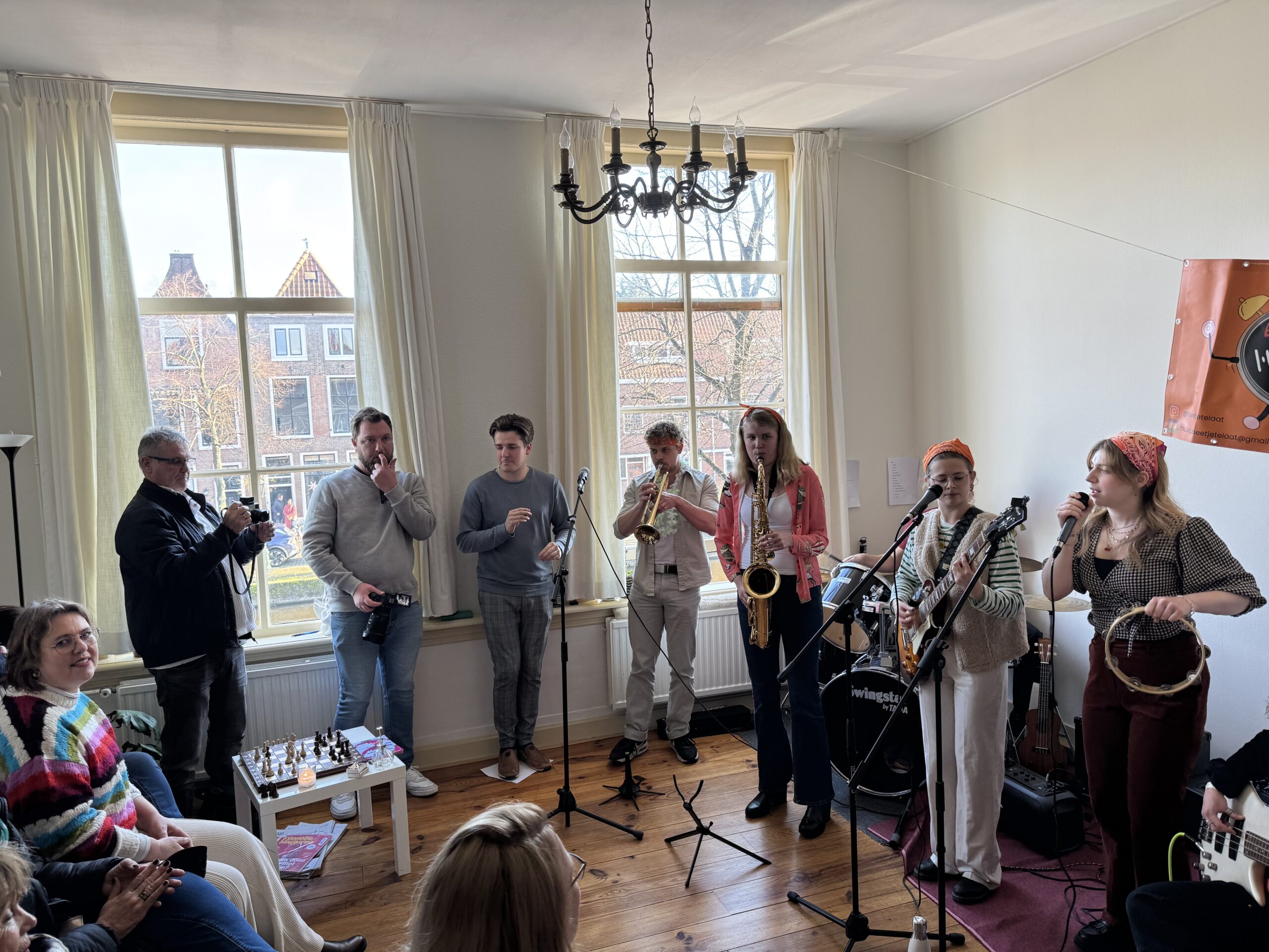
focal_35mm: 24
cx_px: 634
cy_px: 476
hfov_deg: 71.6
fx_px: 880
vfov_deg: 56.8
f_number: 1.78
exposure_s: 1/121
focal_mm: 6.76
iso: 80
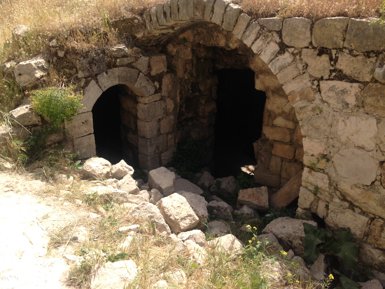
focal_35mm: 33
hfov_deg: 55.4
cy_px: 144
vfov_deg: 42.9
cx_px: 192
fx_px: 367
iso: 50
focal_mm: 4.12
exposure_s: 1/985
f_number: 2.4
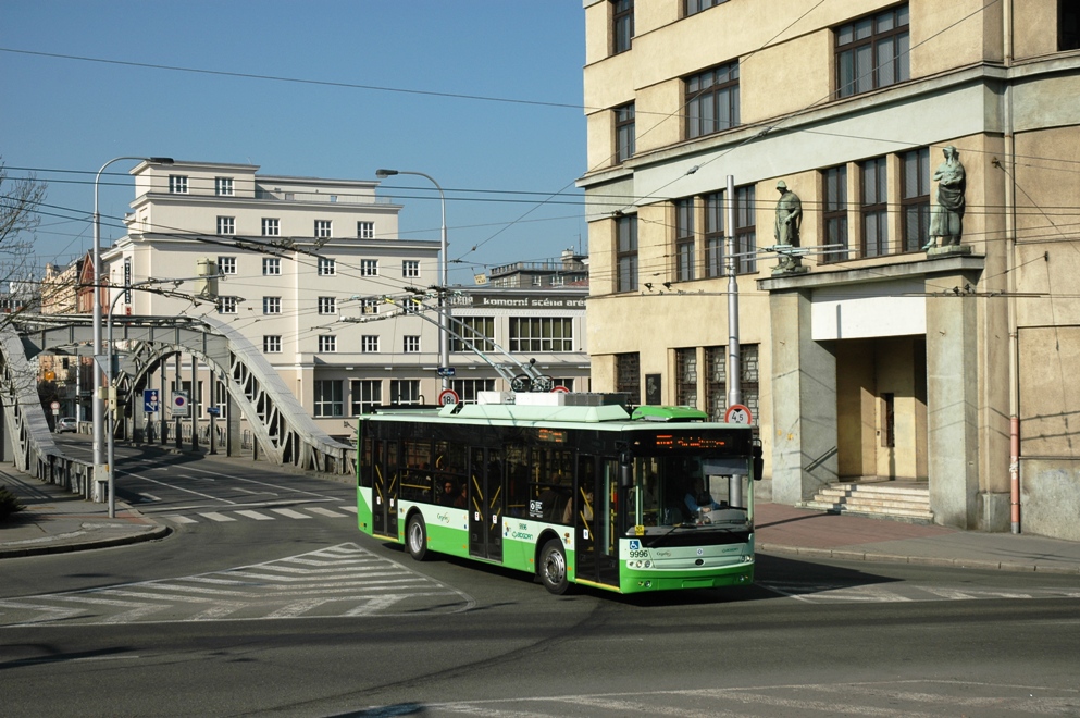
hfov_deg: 37.9
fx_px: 1573
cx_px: 540
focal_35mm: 52
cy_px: 359
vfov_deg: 25.7
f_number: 6.3
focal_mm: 35
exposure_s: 1/1250
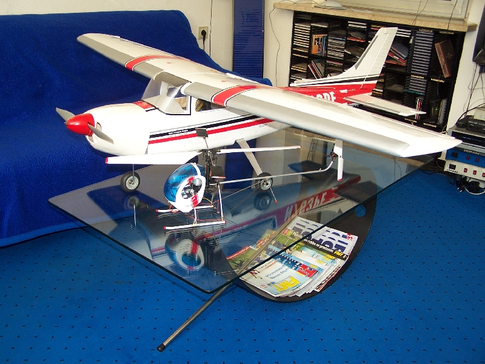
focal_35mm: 38
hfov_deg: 49.0
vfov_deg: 37.7
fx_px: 532
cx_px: 242
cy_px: 182
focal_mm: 6.3
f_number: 2.8
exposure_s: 1/60
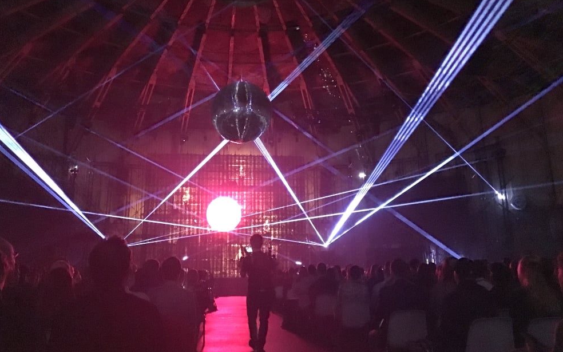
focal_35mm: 32
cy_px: 151
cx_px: 273
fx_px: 491
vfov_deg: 39.3
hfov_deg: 59.6
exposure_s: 1/17
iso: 2000
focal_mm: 4.15
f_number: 2.2
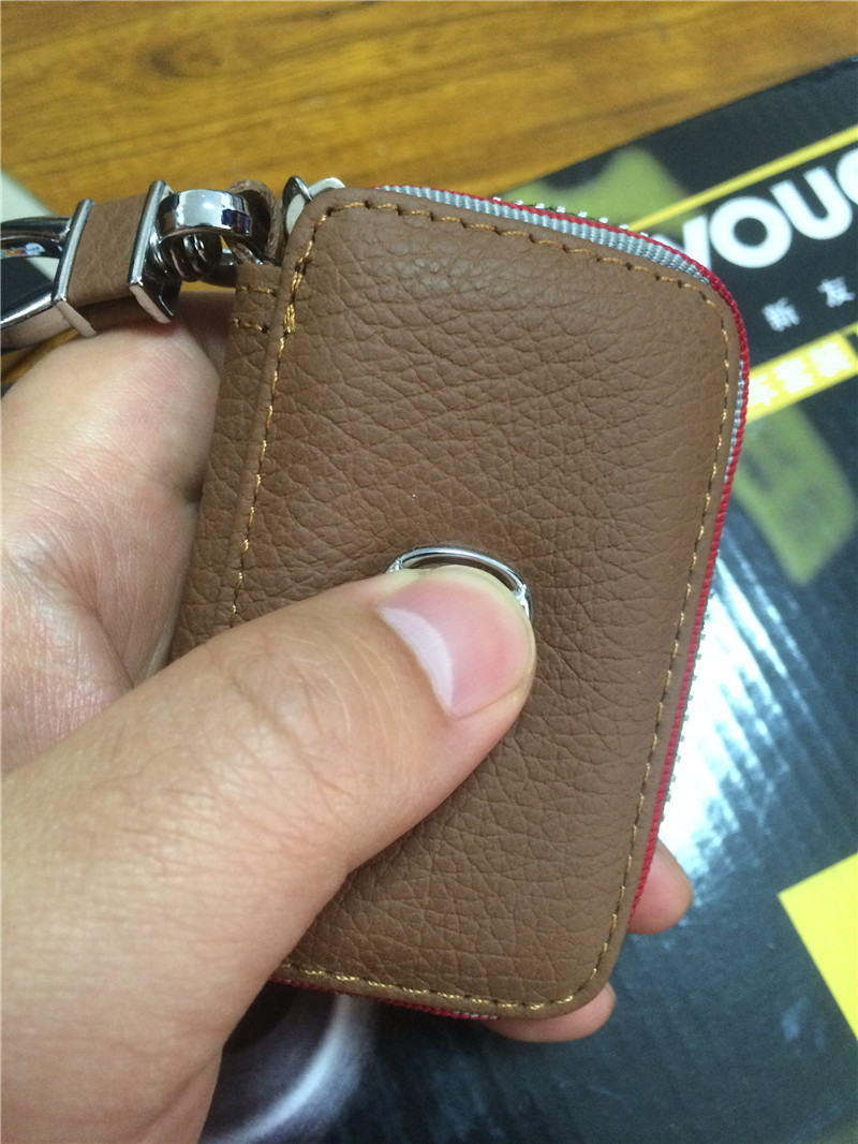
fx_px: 958
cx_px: 429
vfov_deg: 61.6
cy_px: 572
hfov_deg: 48.2
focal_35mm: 29
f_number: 2.2
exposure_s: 1/20
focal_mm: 4.15
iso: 320
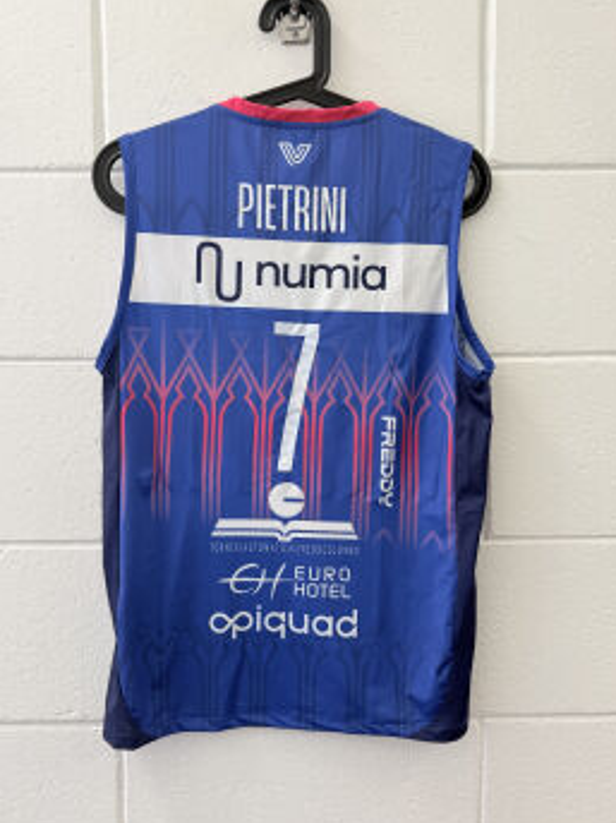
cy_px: 396
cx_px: 300
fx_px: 665
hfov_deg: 49.7
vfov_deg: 63.4
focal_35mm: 28
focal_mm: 6.76
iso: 100
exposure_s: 1/100
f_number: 1.78
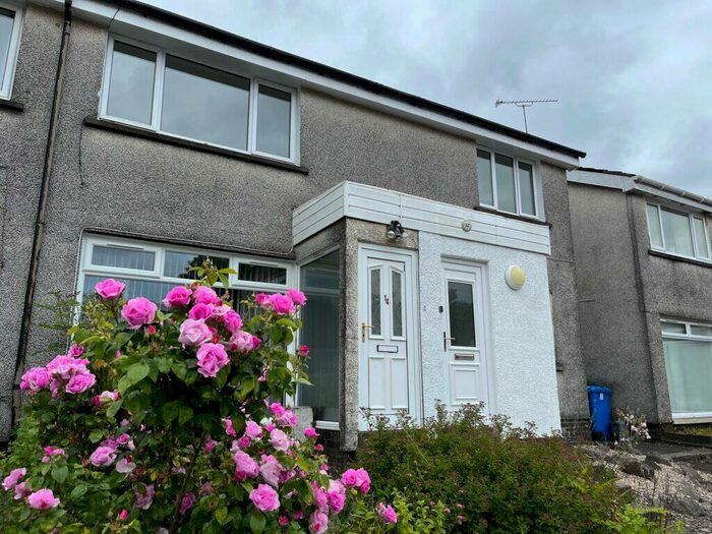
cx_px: 356
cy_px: 267
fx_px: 535
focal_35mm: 26
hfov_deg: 67.3
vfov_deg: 53.1
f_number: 1.6
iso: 50
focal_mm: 5.1
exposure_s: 1/1536
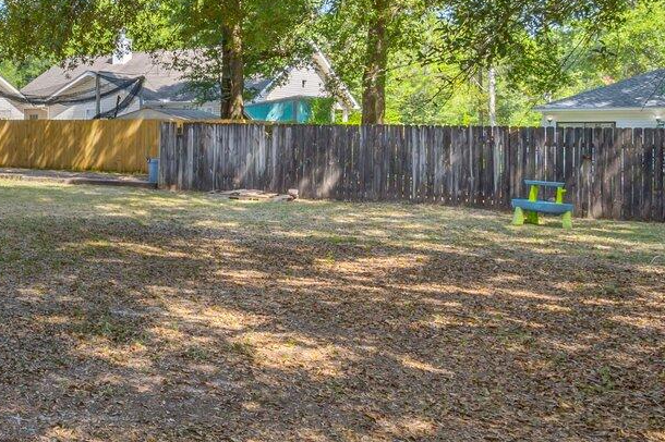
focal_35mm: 47
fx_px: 868
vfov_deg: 28.4
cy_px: 138
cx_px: -101
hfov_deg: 34.8
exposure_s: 1/80
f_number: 9
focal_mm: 14
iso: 100
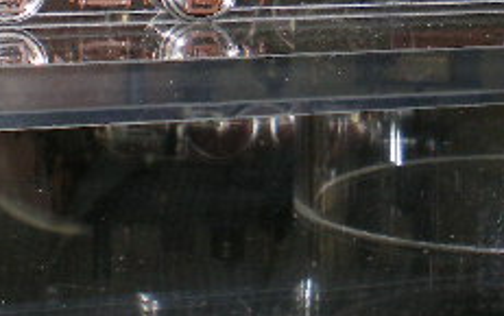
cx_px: 401
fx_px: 1774
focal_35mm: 129
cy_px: -146
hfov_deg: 16.1
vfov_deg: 9.9
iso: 200
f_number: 4.9
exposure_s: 1/30
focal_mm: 7.4
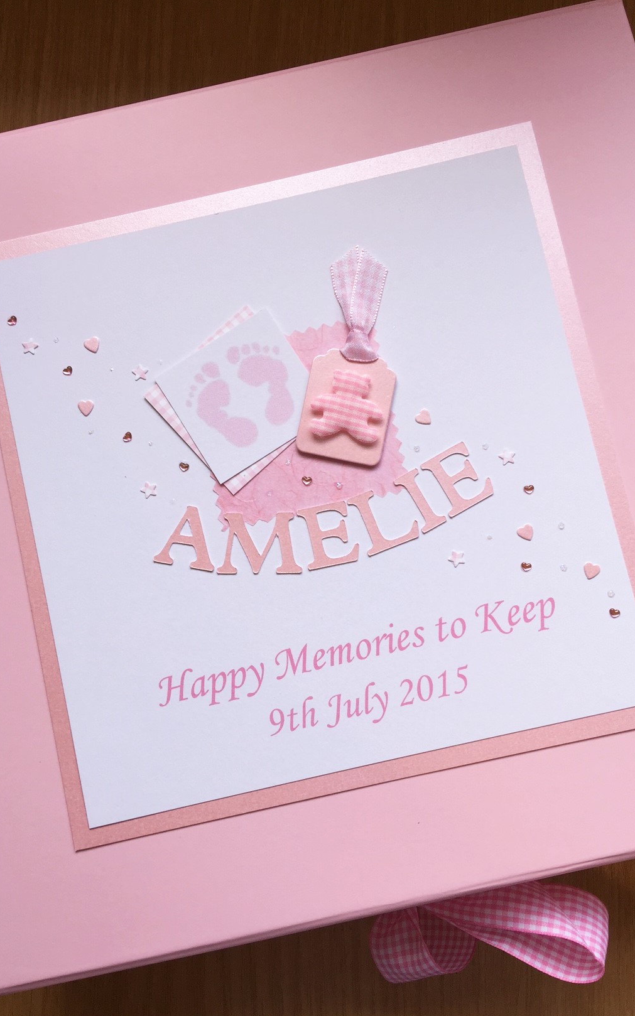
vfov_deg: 61.2
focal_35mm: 31
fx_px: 859
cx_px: 316
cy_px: 511
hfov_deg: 40.6
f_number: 2.2
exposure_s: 1/153
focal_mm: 4.15
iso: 32
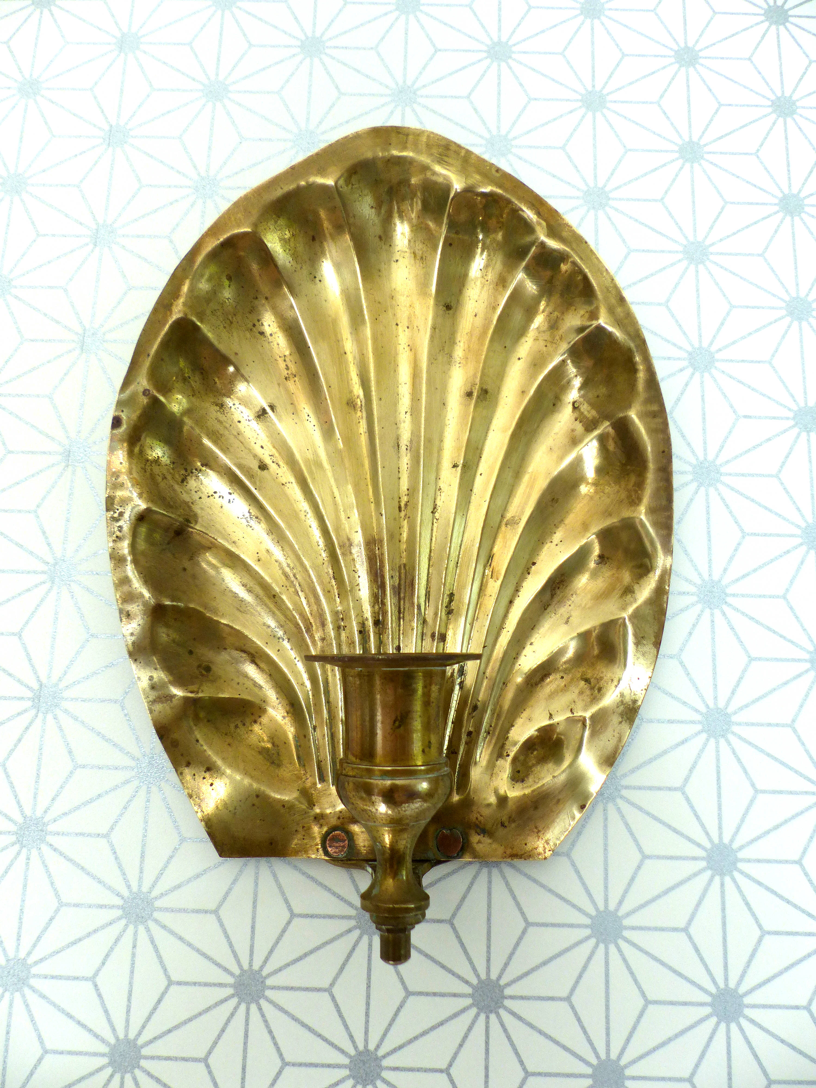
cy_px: 544
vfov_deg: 69.4
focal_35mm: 25
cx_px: 408
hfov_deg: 54.9
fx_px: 786
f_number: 2.8
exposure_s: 1/60
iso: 125
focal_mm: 4.5
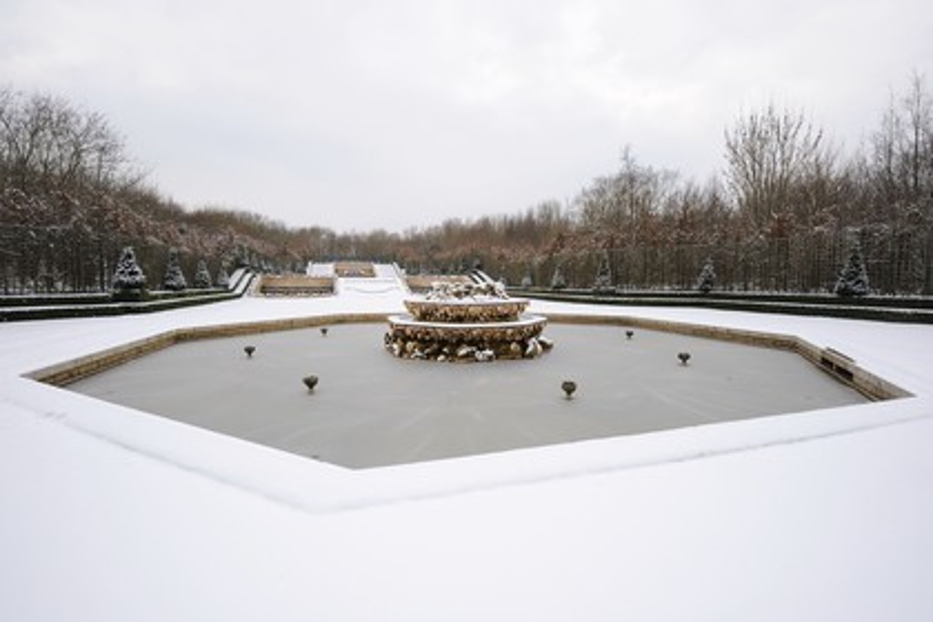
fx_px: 415
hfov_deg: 96.7
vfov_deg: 73.7
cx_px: 466
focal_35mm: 16
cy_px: 311
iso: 400
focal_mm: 16
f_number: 13
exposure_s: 1/100
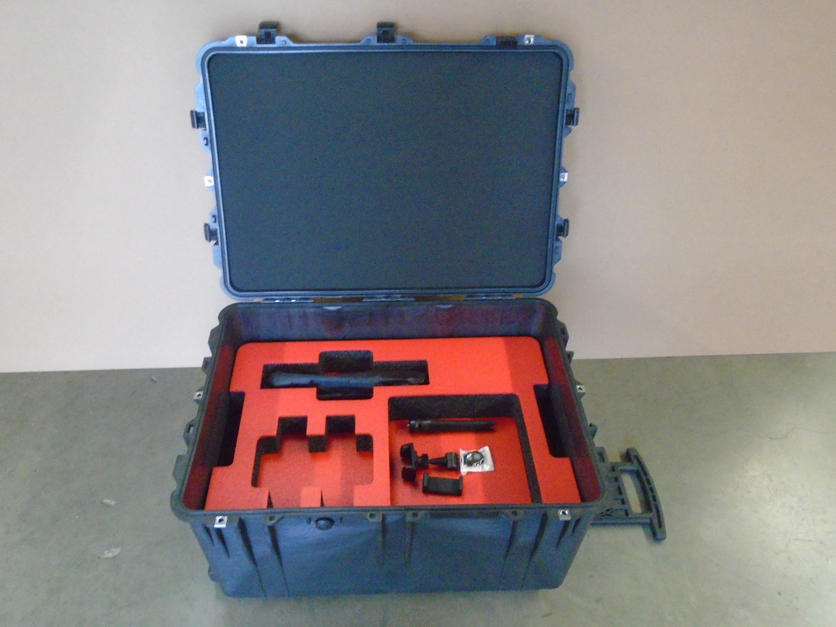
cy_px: 304
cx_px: 410
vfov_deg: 51.3
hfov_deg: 65.3
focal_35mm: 27
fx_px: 652
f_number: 3.2
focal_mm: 4.6
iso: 800
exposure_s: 1/25
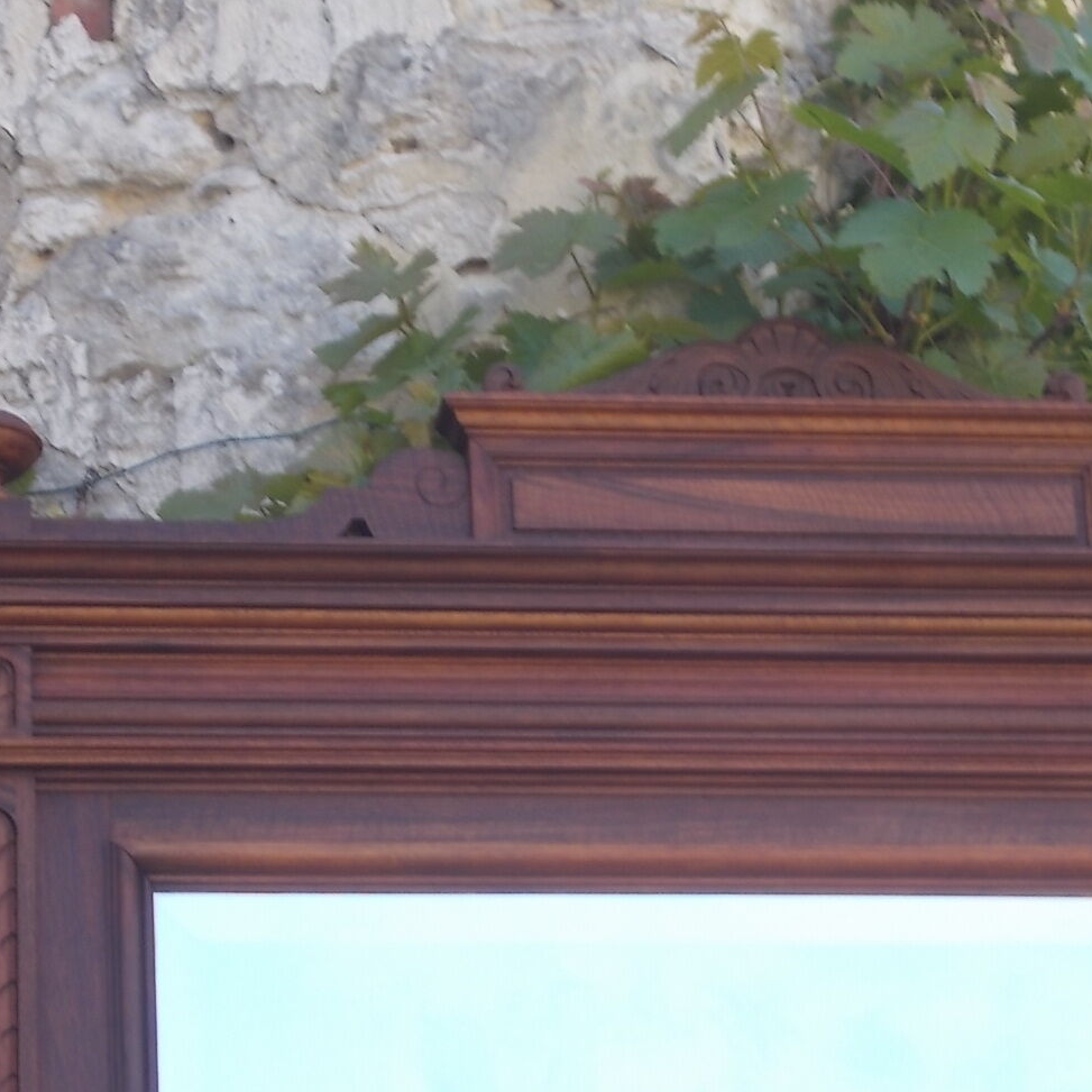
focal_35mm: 189
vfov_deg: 9.3
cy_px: 626
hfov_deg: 9.2
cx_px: 746
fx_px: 6745
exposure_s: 1/60
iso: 100
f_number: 6.5
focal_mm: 23
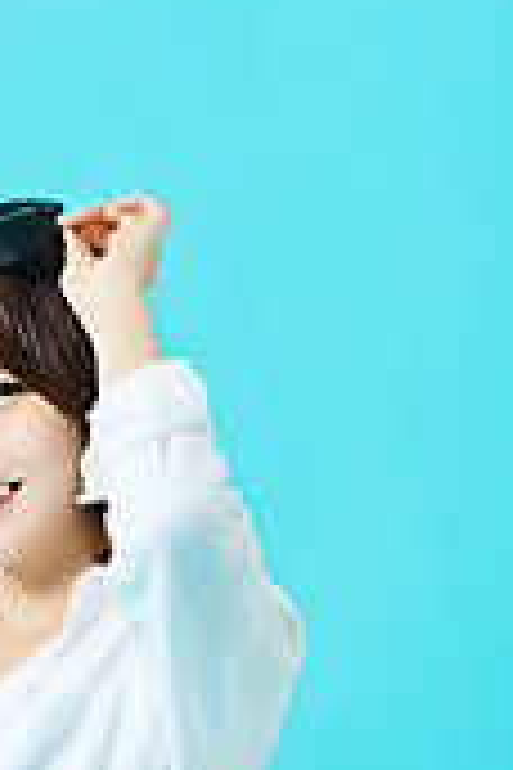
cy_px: 838
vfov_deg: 5.5
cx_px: -56
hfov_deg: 3.7
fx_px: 8015
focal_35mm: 375
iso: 100
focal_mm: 160
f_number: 16
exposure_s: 1/125
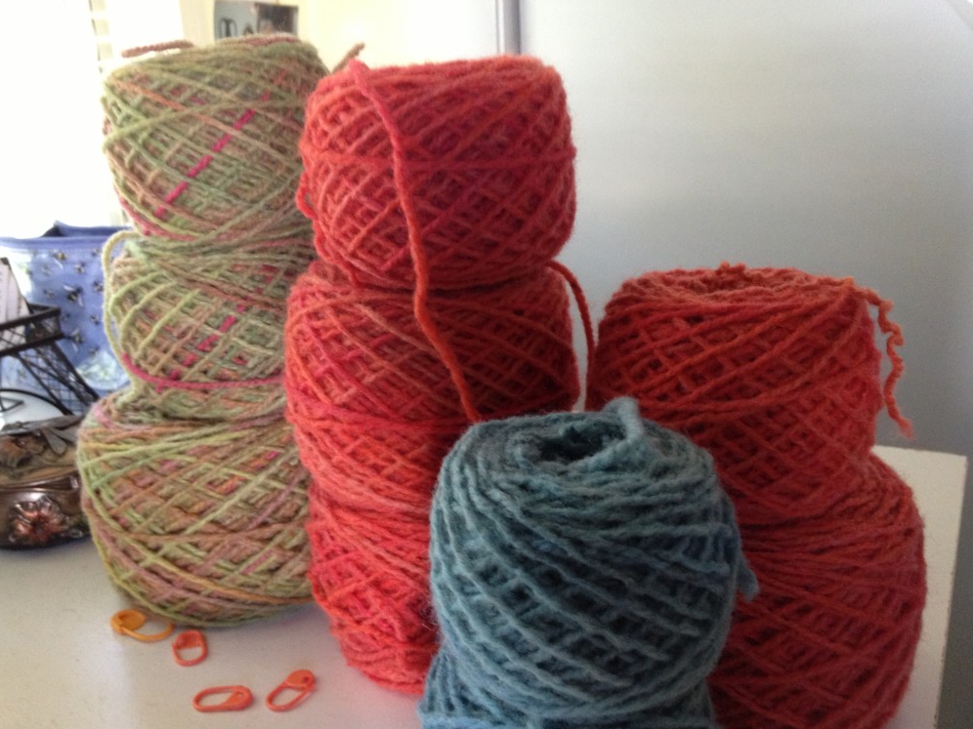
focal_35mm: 36
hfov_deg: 51.3
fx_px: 1012
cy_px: 374
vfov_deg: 39.7
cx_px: 475
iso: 200
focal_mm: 4.28
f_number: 2.4
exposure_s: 1/20
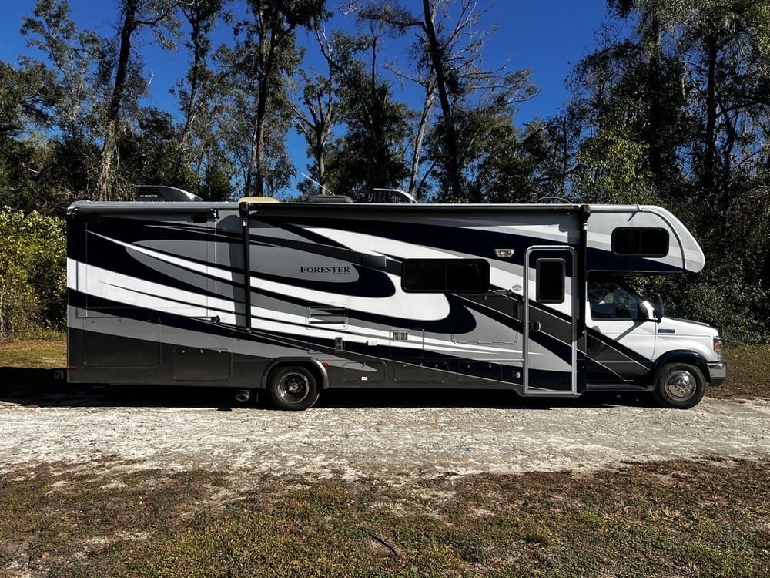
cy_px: 289
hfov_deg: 67.3
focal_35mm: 26
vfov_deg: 53.1
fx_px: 578
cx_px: 385
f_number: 1.5
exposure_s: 1/4274
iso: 50
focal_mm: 5.7
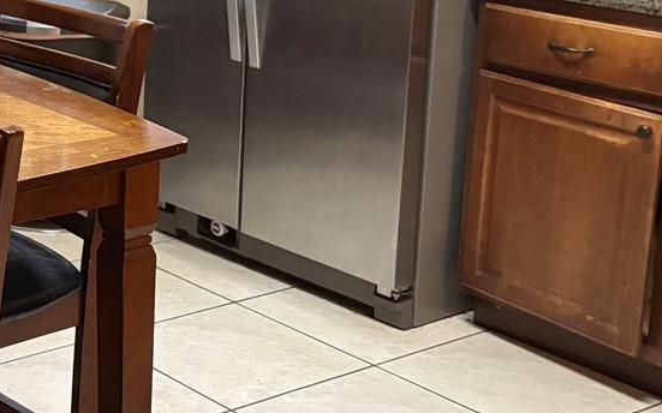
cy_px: 48
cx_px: -118
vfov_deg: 16.1
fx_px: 1443
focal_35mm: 80
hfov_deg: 23.7
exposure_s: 1/60
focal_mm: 5.96
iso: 500
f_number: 1.6
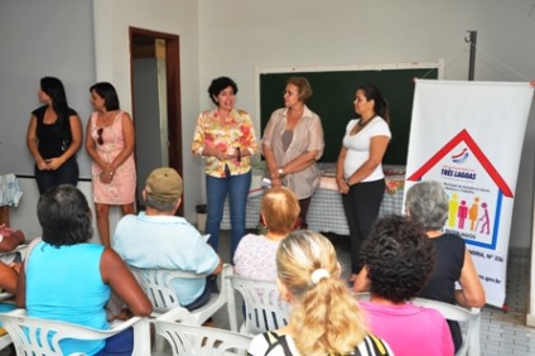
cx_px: 268
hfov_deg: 46.4
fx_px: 624
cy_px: 178
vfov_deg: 31.8
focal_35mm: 42
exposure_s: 1/200
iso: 800
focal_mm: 28
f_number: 8
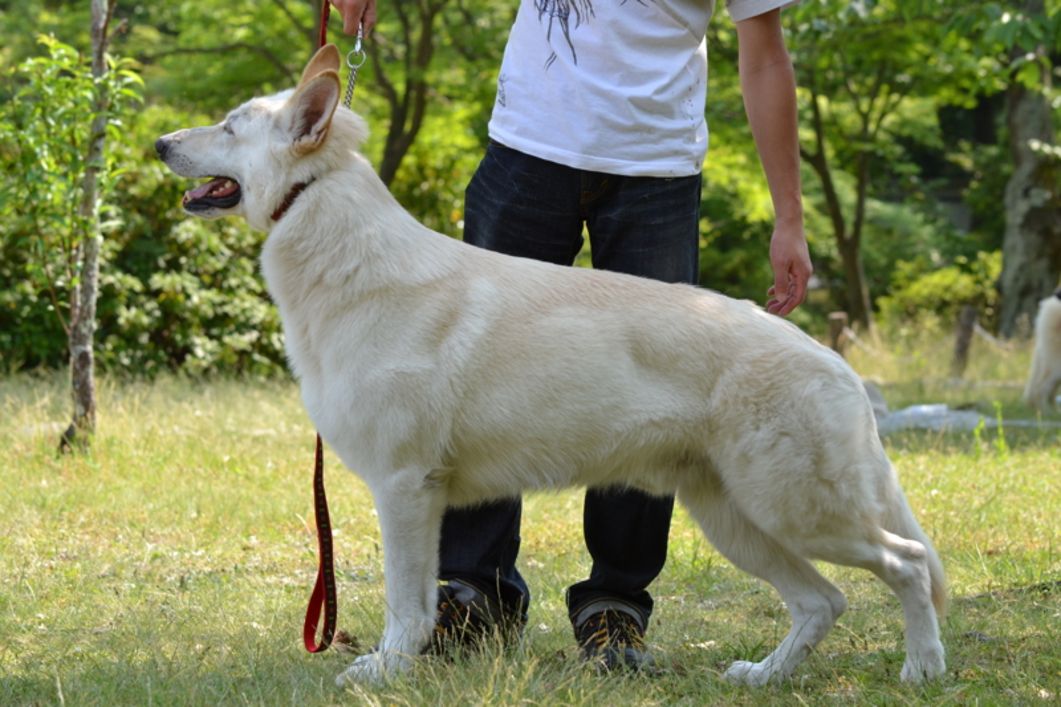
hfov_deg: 12.5
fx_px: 4862
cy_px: 354
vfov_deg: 8.3
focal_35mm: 165
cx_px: 530
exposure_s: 1/125
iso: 180
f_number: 8
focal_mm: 110
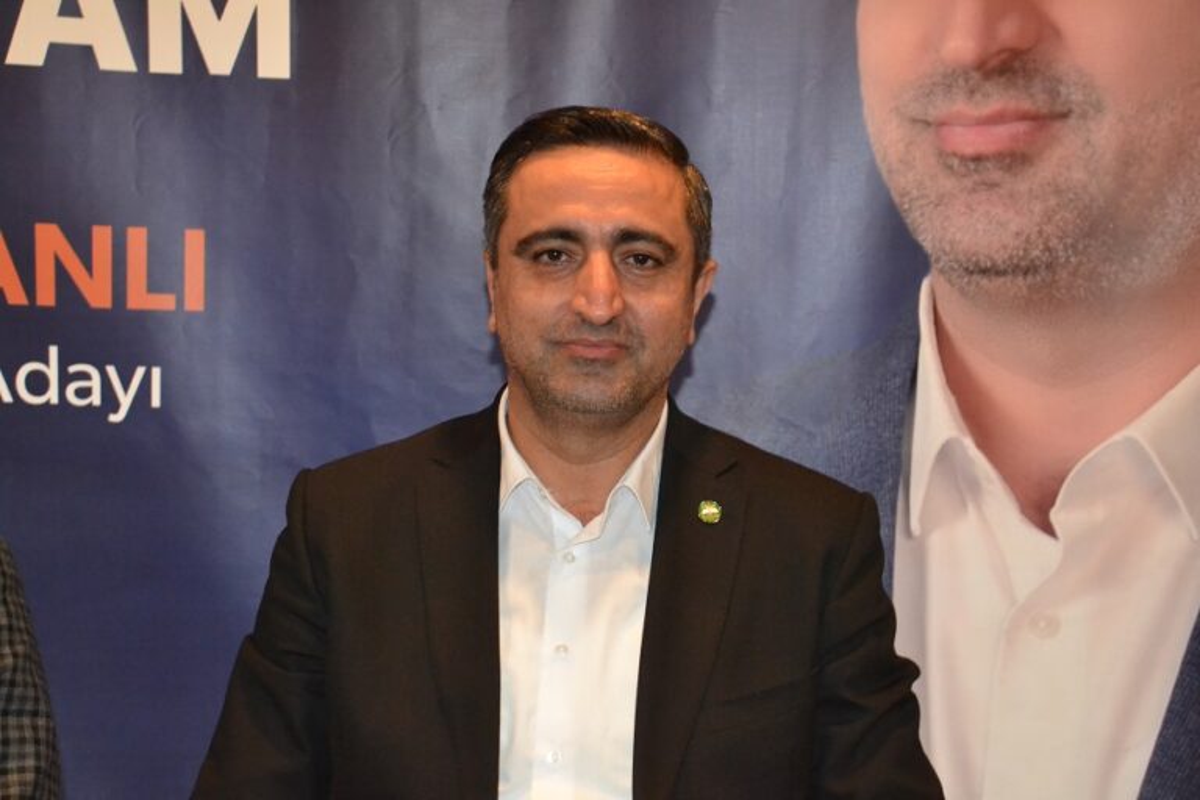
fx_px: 2000
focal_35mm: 60
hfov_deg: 33.4
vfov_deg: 22.6
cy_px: 400
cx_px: 600
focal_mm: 40
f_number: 4.5
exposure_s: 1/60
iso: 3200
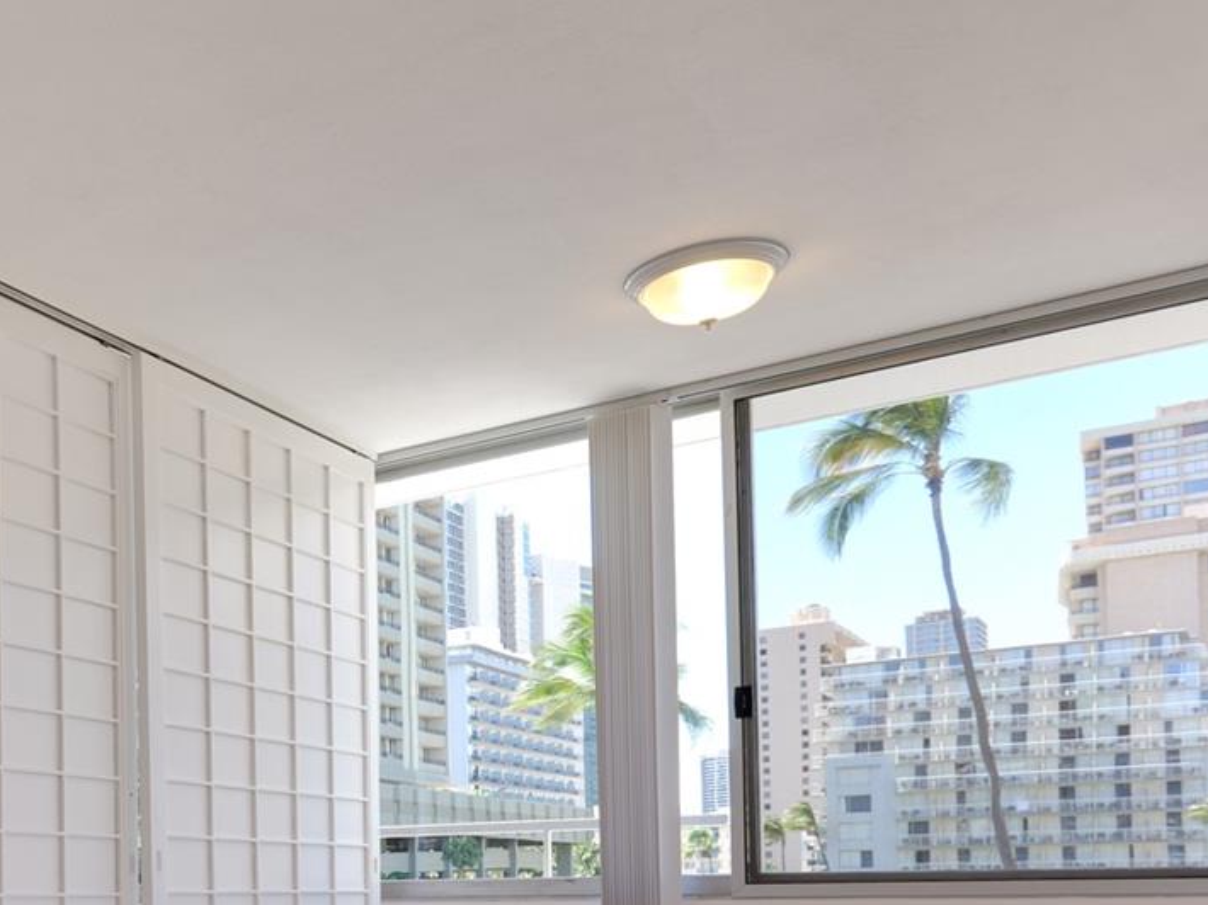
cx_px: -99
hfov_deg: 39.7
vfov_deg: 34.1
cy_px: 865
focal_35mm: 39
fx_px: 1361
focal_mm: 18
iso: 100
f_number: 8
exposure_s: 1/40
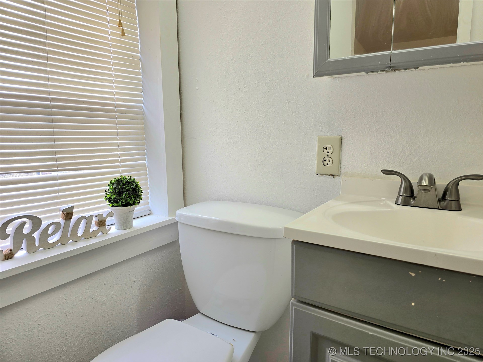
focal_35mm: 23
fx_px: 321
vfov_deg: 58.9
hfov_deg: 73.9
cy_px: 181
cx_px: 242
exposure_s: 1/120
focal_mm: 6.3
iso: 32
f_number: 1.7
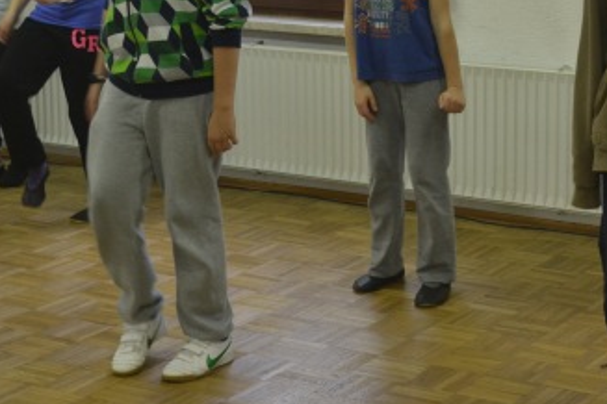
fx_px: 1484
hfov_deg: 23.0
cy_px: 69
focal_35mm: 88
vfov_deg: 15.4
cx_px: 420
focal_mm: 32
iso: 1000
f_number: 4.8
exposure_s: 1/60
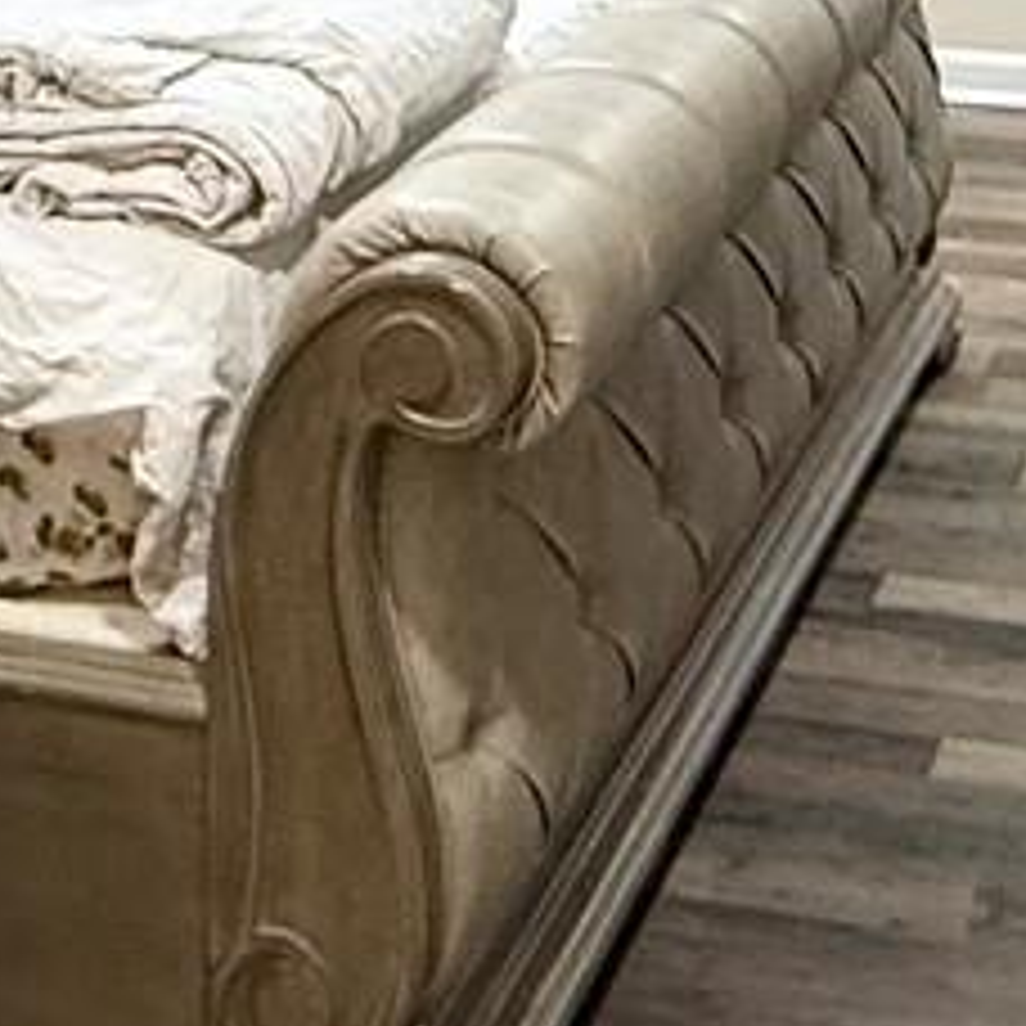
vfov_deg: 17.5
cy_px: -594
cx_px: 612
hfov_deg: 19.9
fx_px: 2917
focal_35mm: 87
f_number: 2.2
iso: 200
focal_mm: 2.22
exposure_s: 1/60
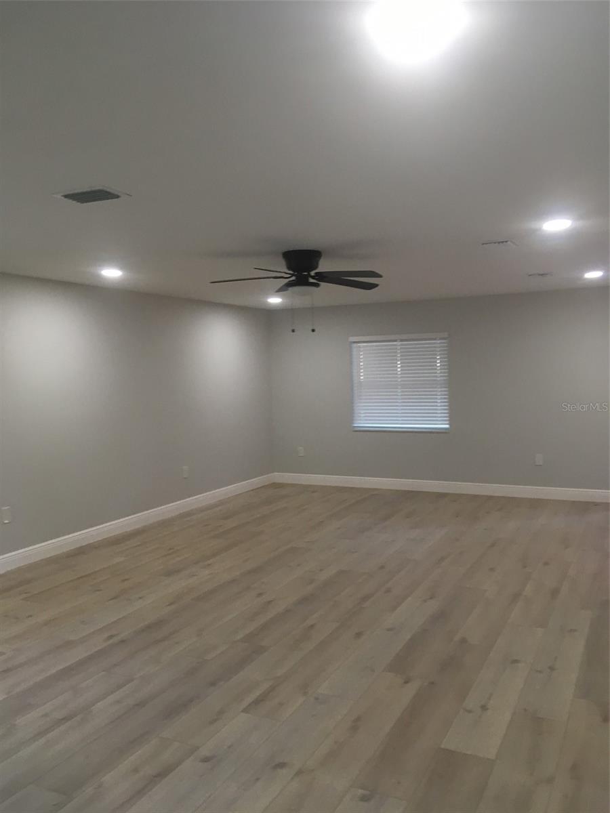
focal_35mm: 29
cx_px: 305
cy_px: 406
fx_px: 681
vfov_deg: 61.7
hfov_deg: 48.2
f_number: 2.2
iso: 64
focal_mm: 4.15
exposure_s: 1/30
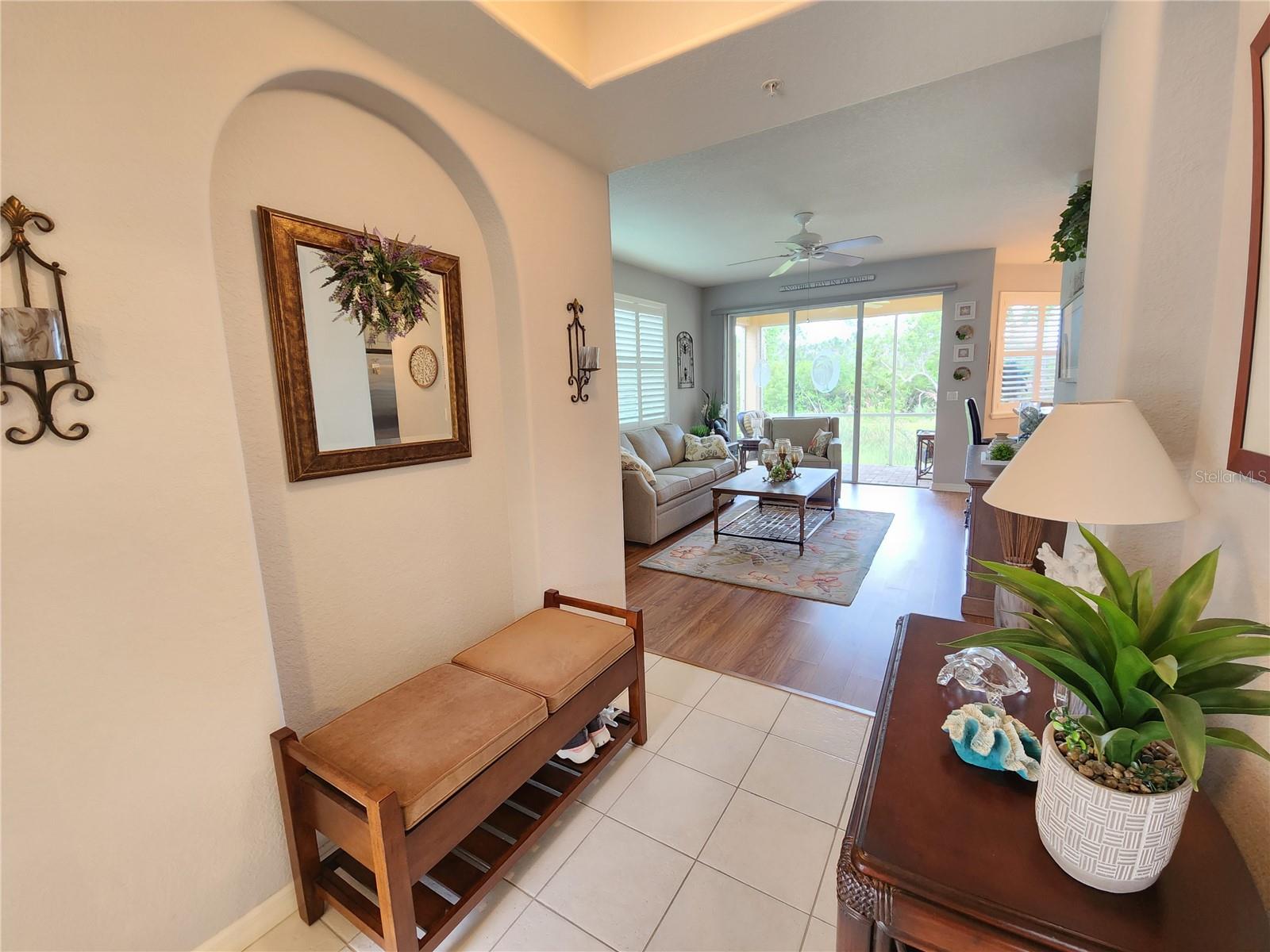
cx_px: 635
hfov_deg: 106.2
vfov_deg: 89.9
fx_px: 477
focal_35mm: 13
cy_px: 476
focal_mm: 2.2
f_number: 2.2
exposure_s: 1/30
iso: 400
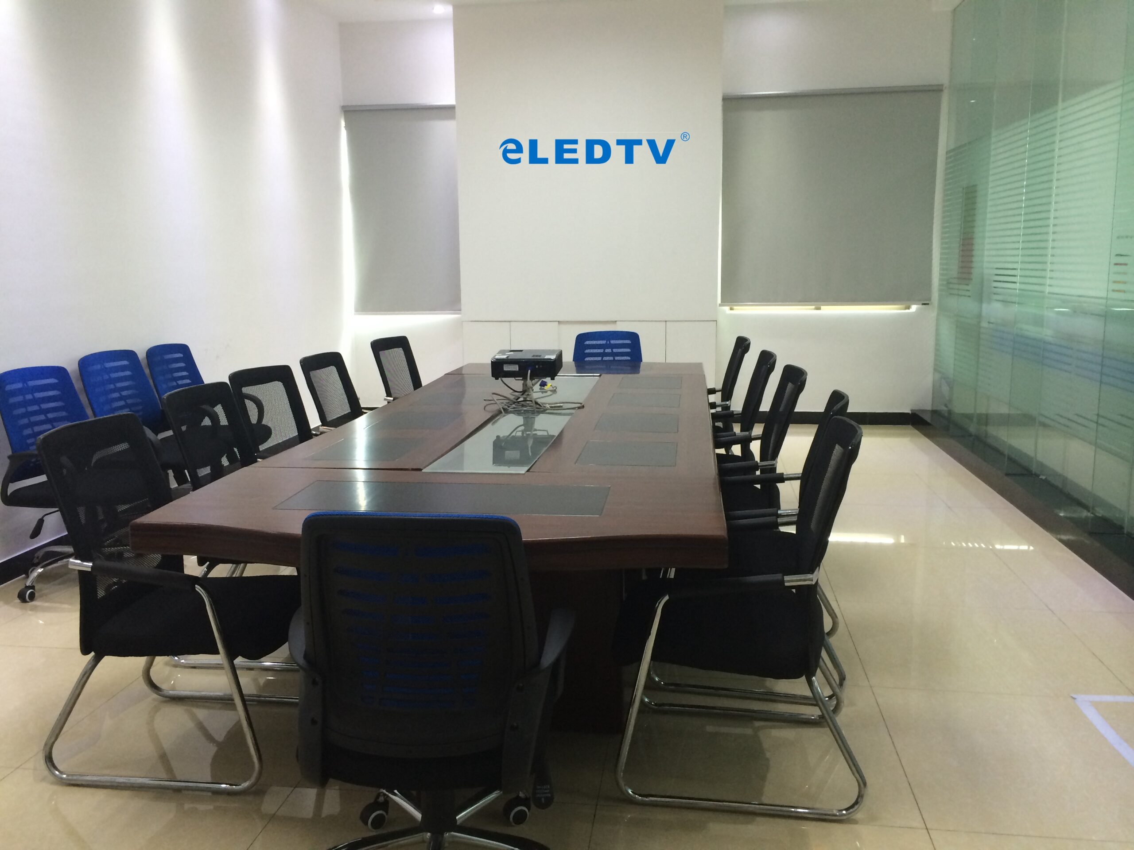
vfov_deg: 46.8
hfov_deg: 60.0
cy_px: 425
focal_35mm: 30
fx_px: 983
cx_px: 567
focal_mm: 4.12
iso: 160
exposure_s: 1/33
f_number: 2.2
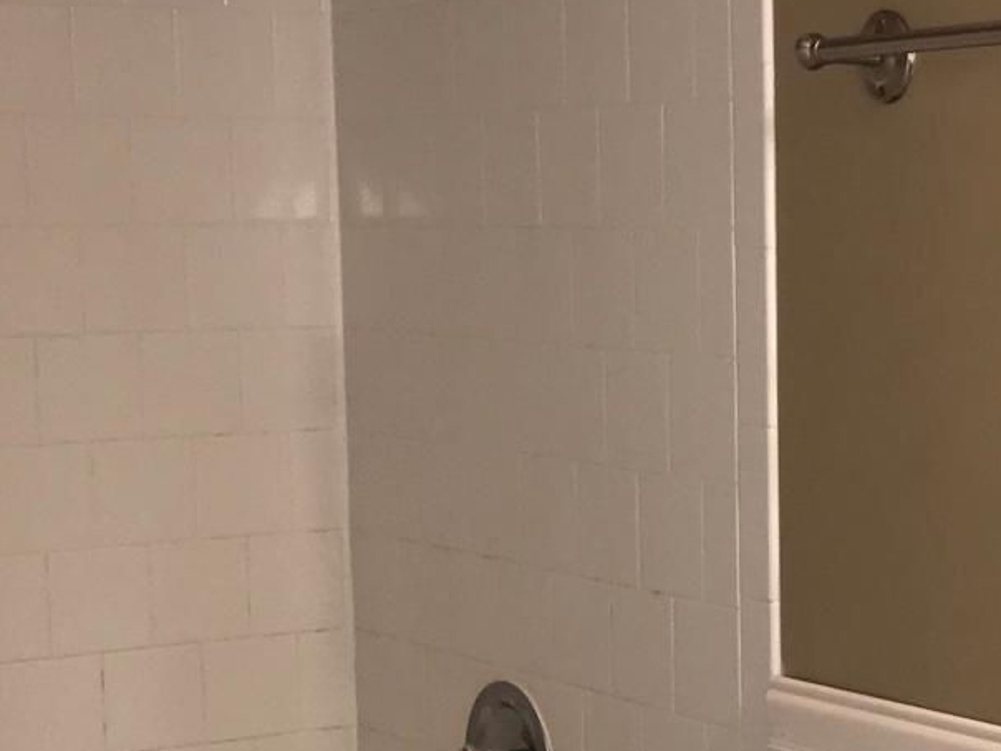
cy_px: 670
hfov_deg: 20.3
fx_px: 2747
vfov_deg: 15.4
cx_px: 847
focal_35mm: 95
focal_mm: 3.99
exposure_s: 1/78
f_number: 1.8
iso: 20
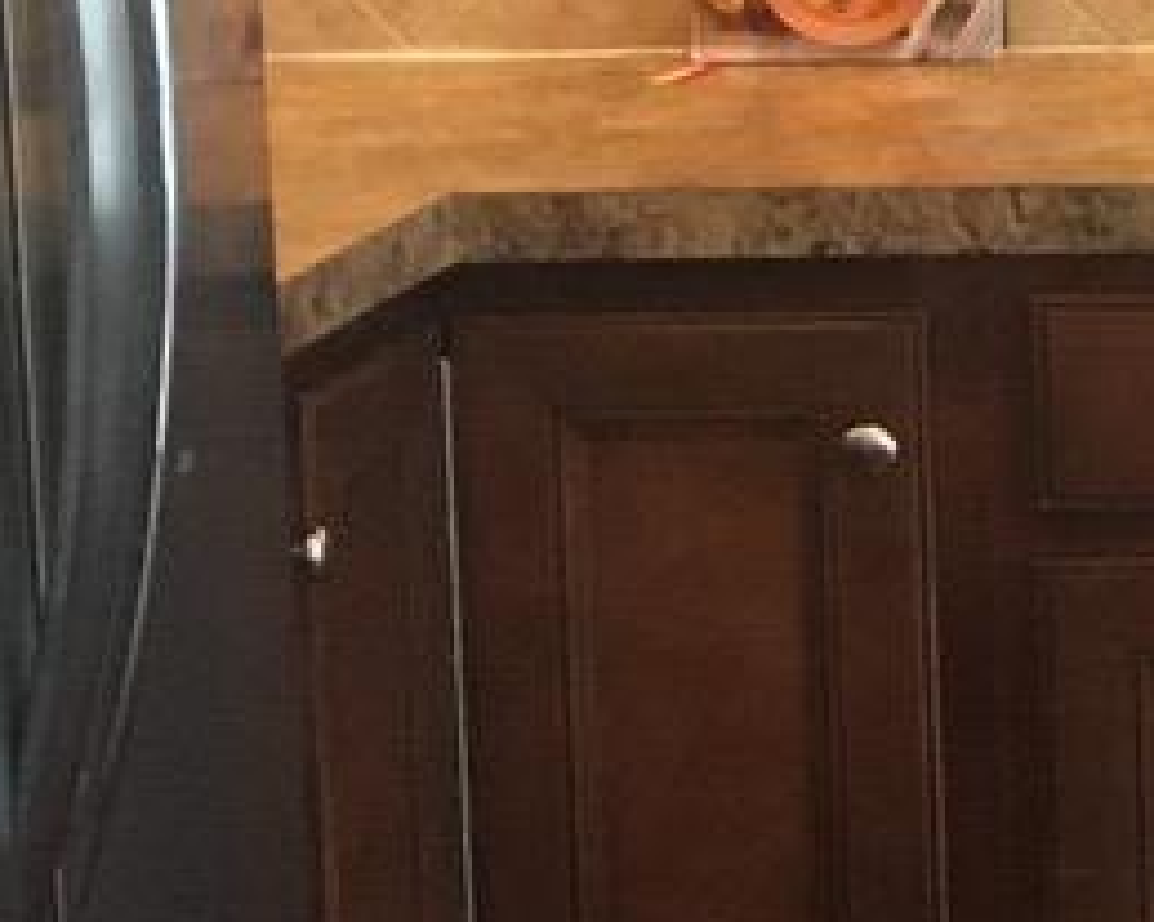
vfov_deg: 6.9
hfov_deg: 7.5
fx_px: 7648
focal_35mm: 224
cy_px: 192
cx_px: 3489
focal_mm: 4.15
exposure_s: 1/15
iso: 64
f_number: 2.2
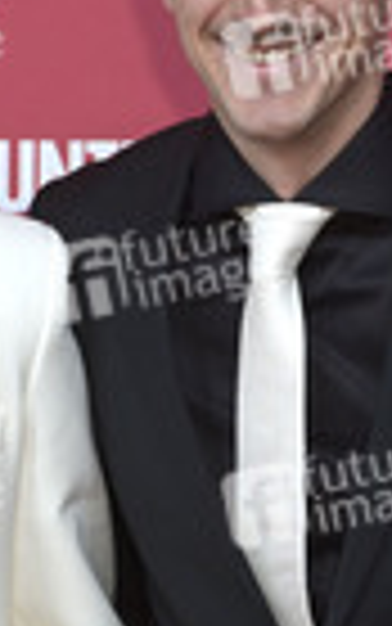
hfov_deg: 5.6
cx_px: -232
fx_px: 3962
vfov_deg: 9.0
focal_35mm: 232
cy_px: 383
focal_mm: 70
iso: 1600
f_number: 5
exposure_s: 1/400
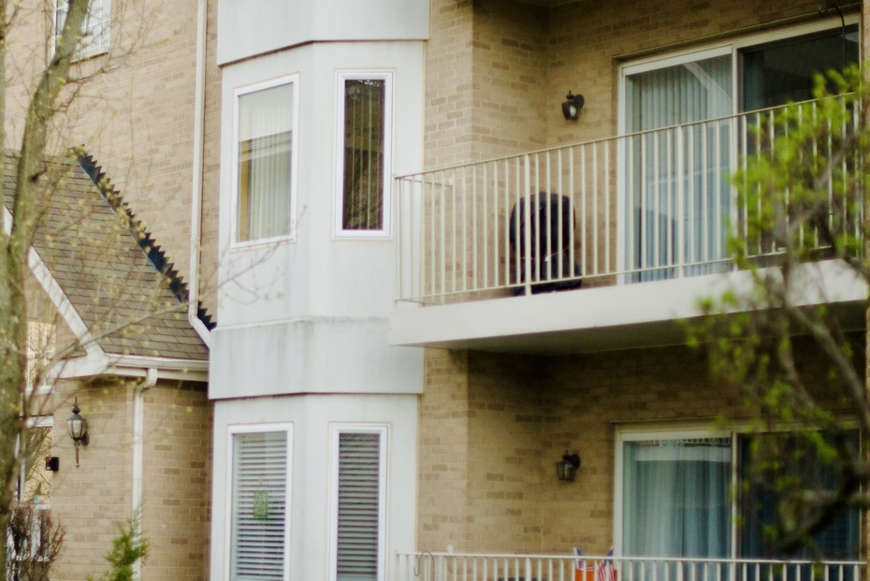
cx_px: 293
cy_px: 371
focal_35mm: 87
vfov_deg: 15.7
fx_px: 2103
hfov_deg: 23.3
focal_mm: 50
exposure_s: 1/4000
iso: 1000
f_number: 1.4
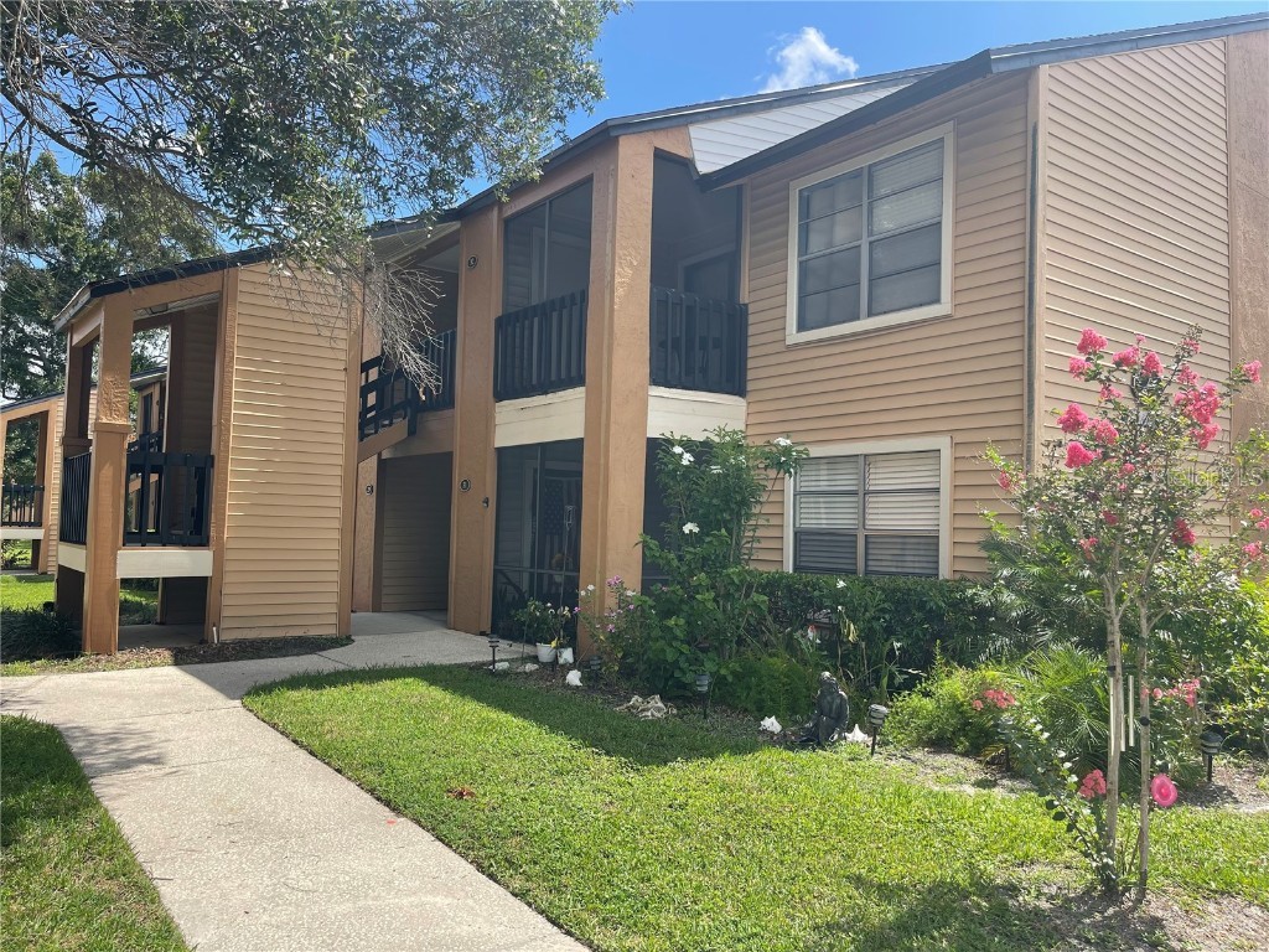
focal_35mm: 26
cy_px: 476
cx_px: 634
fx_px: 953
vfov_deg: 53.1
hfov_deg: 67.3
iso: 32
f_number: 1.6
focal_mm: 5.1
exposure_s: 1/1795
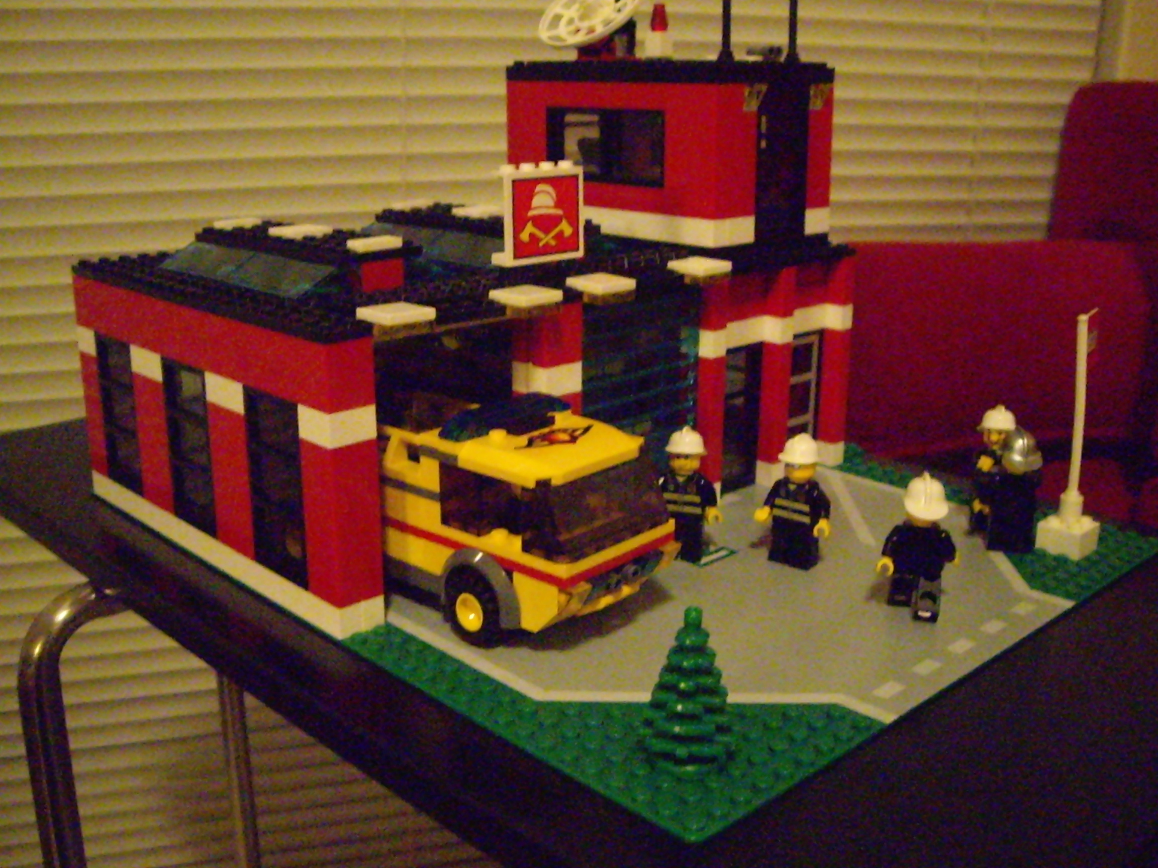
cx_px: 579
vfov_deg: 37.7
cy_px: 434
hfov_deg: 49.0
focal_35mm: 38
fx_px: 1271
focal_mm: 6.2
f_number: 2.7
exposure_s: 1/30
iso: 1600
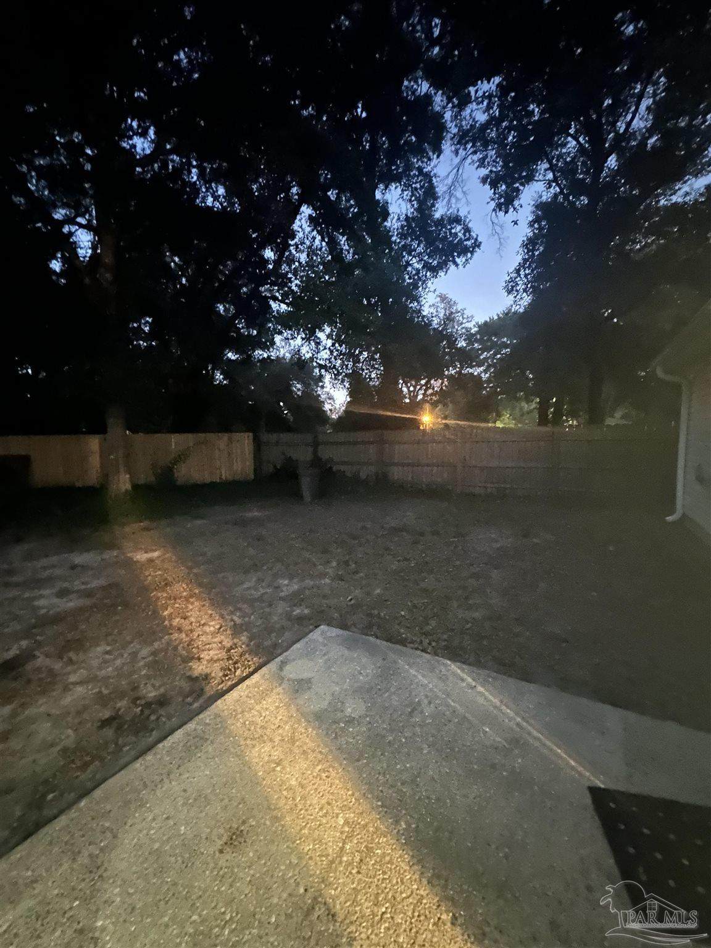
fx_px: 383
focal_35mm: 14
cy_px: 474
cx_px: 356
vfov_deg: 102.1
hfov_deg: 85.7
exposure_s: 1/4
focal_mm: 2.22
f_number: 2.2
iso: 2500
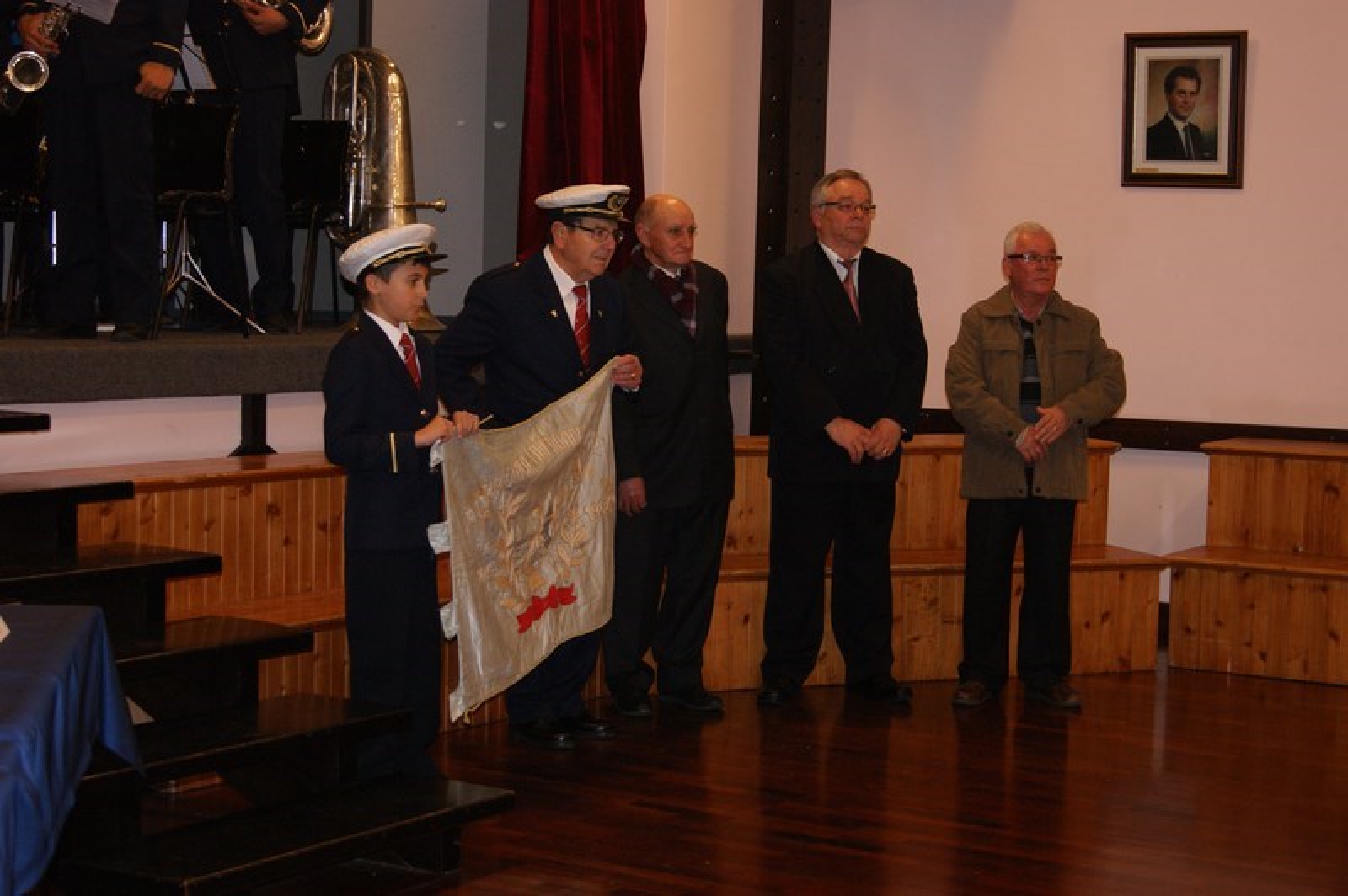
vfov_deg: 22.6
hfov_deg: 33.4
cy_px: 448
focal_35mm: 60
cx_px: 674
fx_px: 2245
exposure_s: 1/60
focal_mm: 40
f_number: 5.6
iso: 400
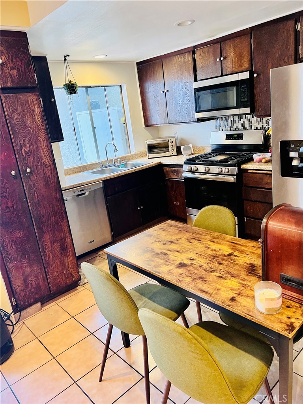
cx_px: 152
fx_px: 303
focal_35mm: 26
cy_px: 202
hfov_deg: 53.1
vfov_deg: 67.3
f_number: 1.5
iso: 160
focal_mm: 5.7
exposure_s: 1/60
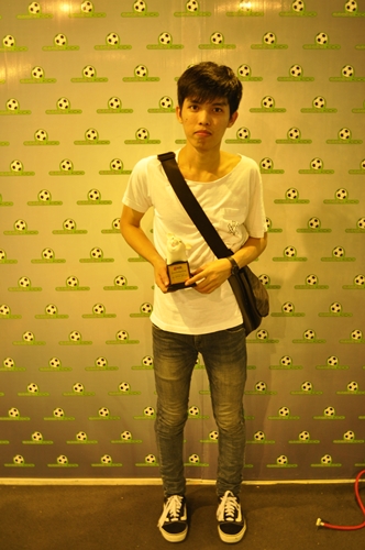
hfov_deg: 36.8
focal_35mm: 36
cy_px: 275
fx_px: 549
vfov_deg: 53.2
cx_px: 182
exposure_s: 1/2.5
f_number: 4
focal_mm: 24
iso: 800
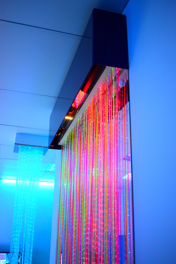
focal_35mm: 36
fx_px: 264
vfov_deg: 53.1
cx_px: 88
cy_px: 132
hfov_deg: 36.9
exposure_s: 1/60
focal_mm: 24
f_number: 4
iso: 1800
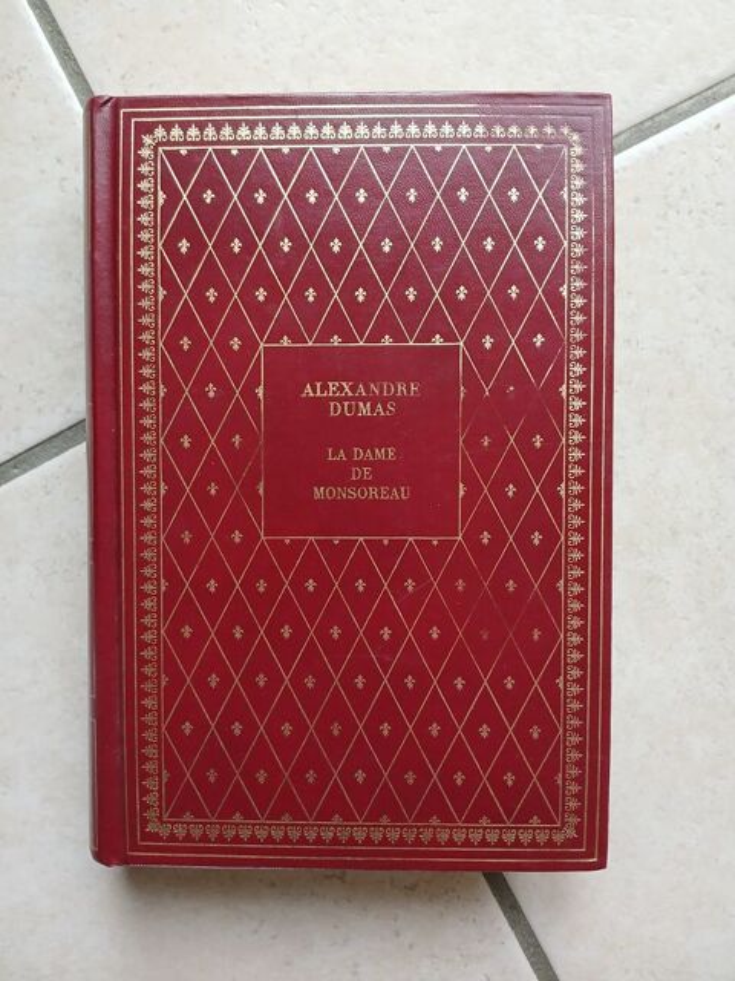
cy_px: 490
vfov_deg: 67.3
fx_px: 736
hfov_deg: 53.1
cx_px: 368
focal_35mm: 26
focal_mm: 3.98
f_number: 1.8
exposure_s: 1/50.3
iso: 250
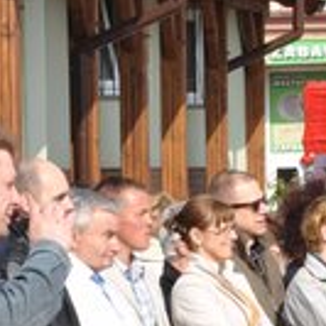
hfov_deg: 5.4
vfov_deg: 5.4
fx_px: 3442
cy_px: 351
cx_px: 184
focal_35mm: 323
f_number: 14
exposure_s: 1/160
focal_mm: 52
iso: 200
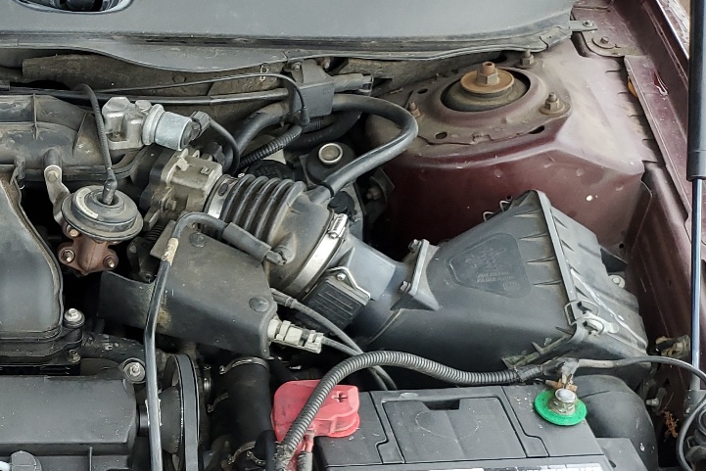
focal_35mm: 60
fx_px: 1177
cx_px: -15
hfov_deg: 30.8
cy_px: 460
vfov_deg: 21.9
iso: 57
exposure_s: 1/120
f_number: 1.5
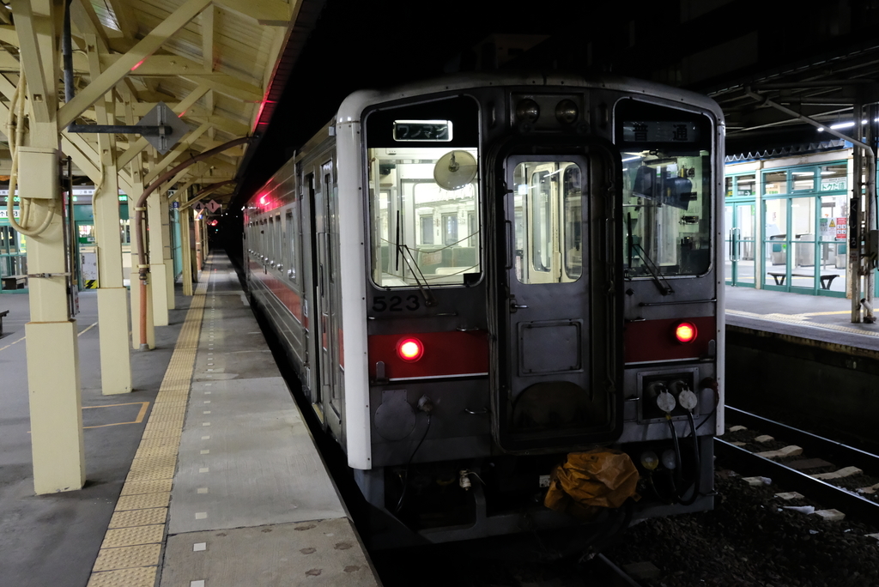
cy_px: 294
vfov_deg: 37.9
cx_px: 440
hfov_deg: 54.4
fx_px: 855
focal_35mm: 35
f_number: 3.6
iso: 8000
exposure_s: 1/105
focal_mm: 23.3
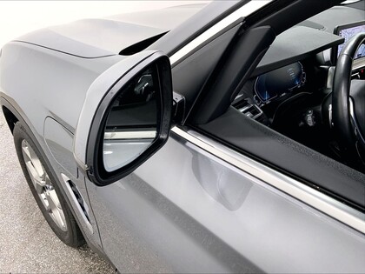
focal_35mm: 29
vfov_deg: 48.2
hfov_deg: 61.7
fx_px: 306
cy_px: 137
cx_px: 182
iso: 32
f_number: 1.8
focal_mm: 3
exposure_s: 1/122
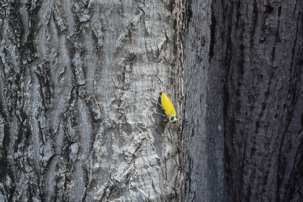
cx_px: 152
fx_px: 682
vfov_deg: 16.8
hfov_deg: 25.1
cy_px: 101
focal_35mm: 81
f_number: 11
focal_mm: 30
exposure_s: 1/60
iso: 250
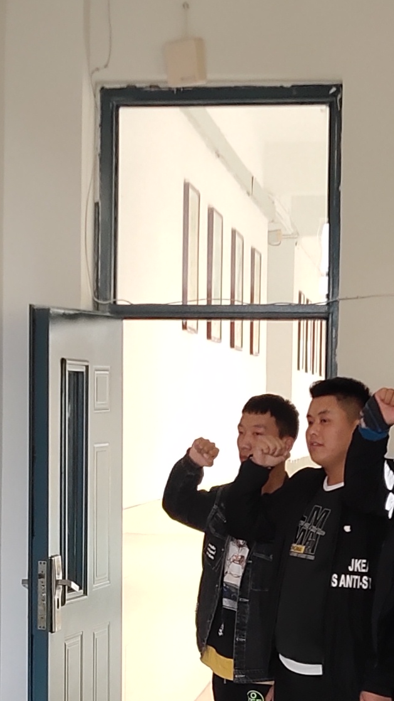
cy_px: 483
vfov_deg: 18.1
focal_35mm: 118
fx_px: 2192
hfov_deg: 10.2
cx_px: 58
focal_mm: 4.35
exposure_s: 1/50
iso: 260
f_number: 1.8
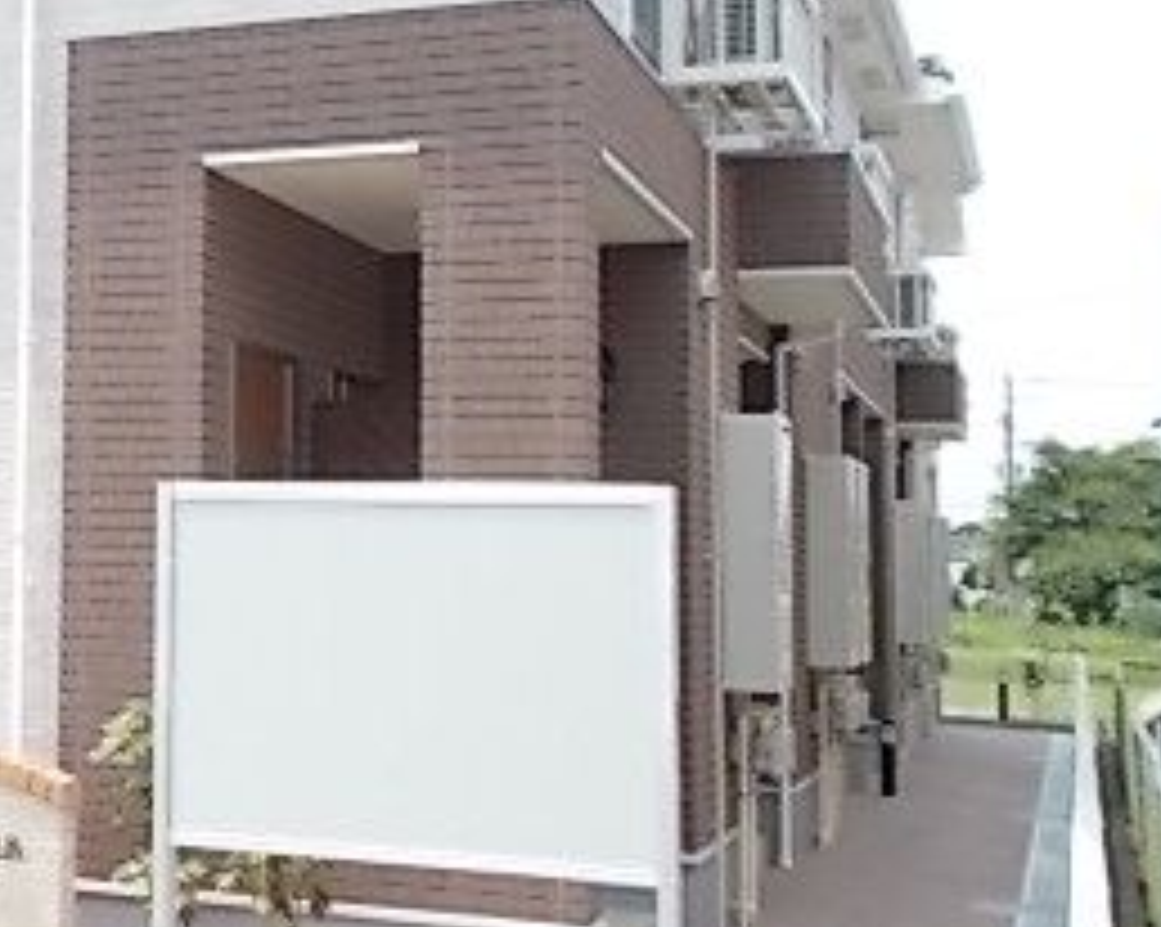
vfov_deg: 24.1
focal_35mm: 63
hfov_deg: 27.6
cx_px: -94
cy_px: 346
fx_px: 2163
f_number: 3.2
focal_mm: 4.6
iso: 80
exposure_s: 1/320
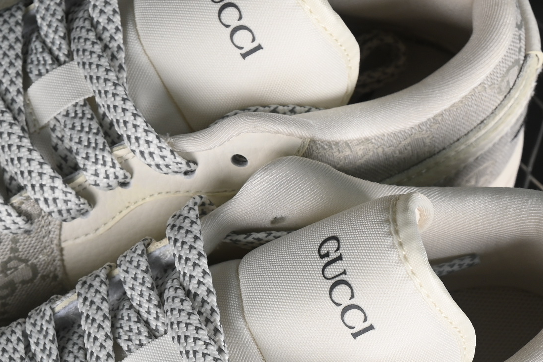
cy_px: 300
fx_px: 2866
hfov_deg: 10.8
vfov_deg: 7.2
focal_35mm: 190
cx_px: 144
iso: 160
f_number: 7.1
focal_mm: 50
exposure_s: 1/80
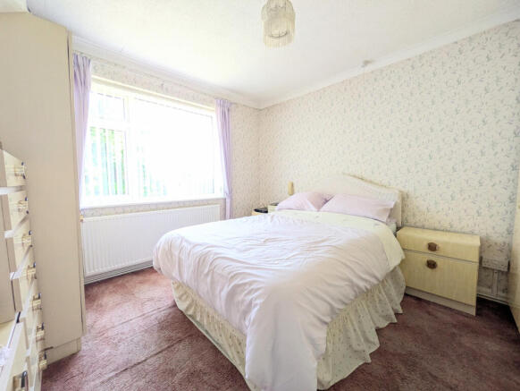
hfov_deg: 102.0
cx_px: 260
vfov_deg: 85.7
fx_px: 210
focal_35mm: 14
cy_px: 196
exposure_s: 1/100
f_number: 2.2
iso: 215
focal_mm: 1.83
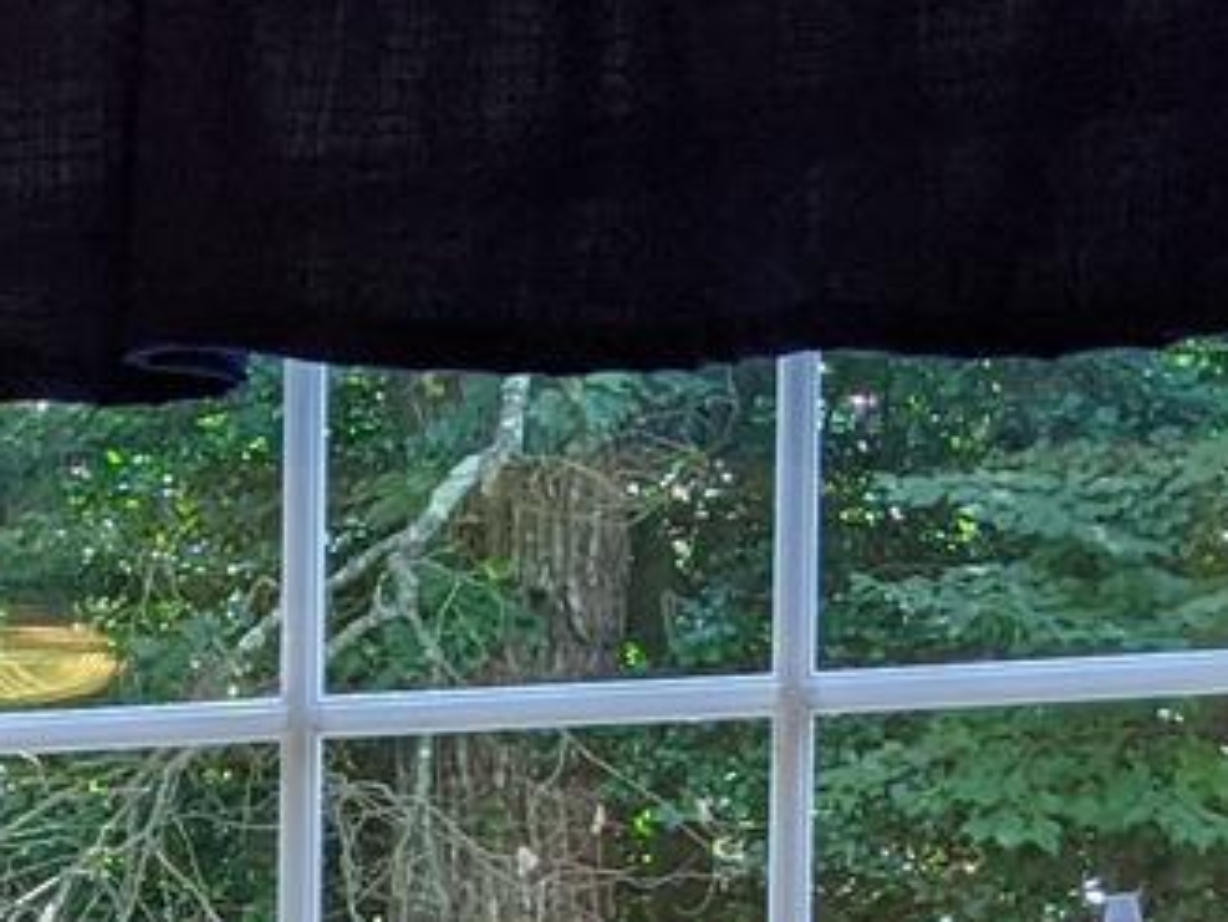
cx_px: -847
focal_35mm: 168
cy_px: 1870
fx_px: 5962
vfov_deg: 8.4
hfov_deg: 11.1
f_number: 1.73
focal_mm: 4.38
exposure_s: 1/201
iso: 60
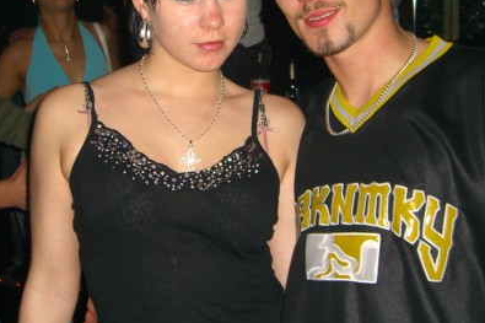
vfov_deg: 22.5
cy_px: 96
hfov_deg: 33.4
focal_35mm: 60
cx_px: 206
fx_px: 808
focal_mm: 7.9
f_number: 2.8
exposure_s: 1/60
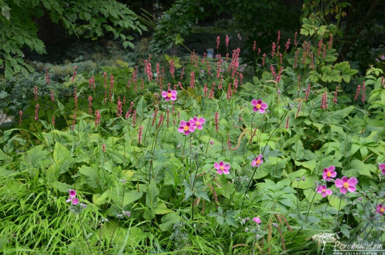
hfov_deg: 40.4
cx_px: 193
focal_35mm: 49
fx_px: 523
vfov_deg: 27.4
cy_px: 130
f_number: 4
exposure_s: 1/320
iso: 400
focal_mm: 32
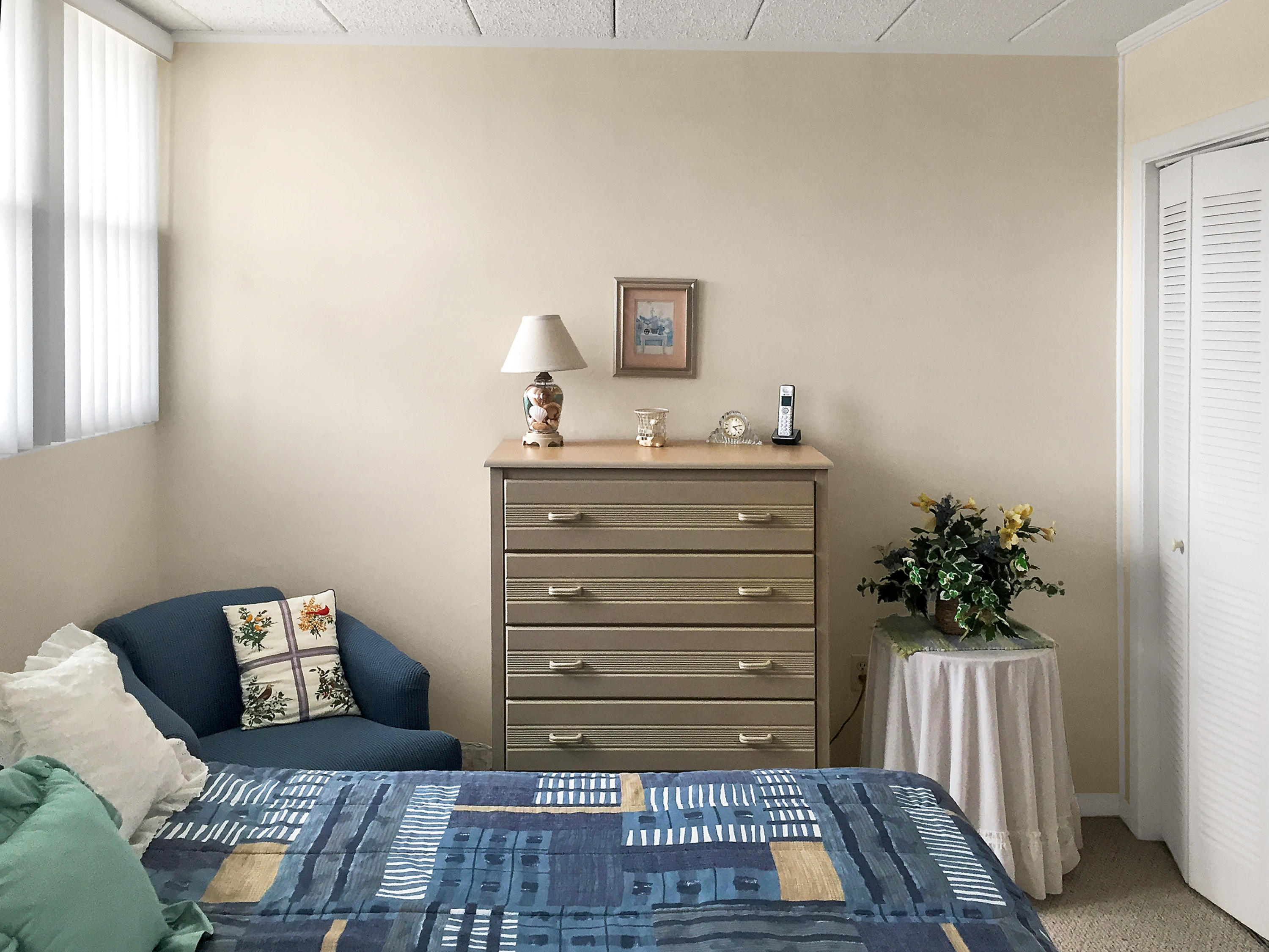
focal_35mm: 29
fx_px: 1063
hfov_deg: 61.7
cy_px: 476
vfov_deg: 48.2
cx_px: 634
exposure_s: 1/30
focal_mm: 4.15
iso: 32
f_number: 2.2
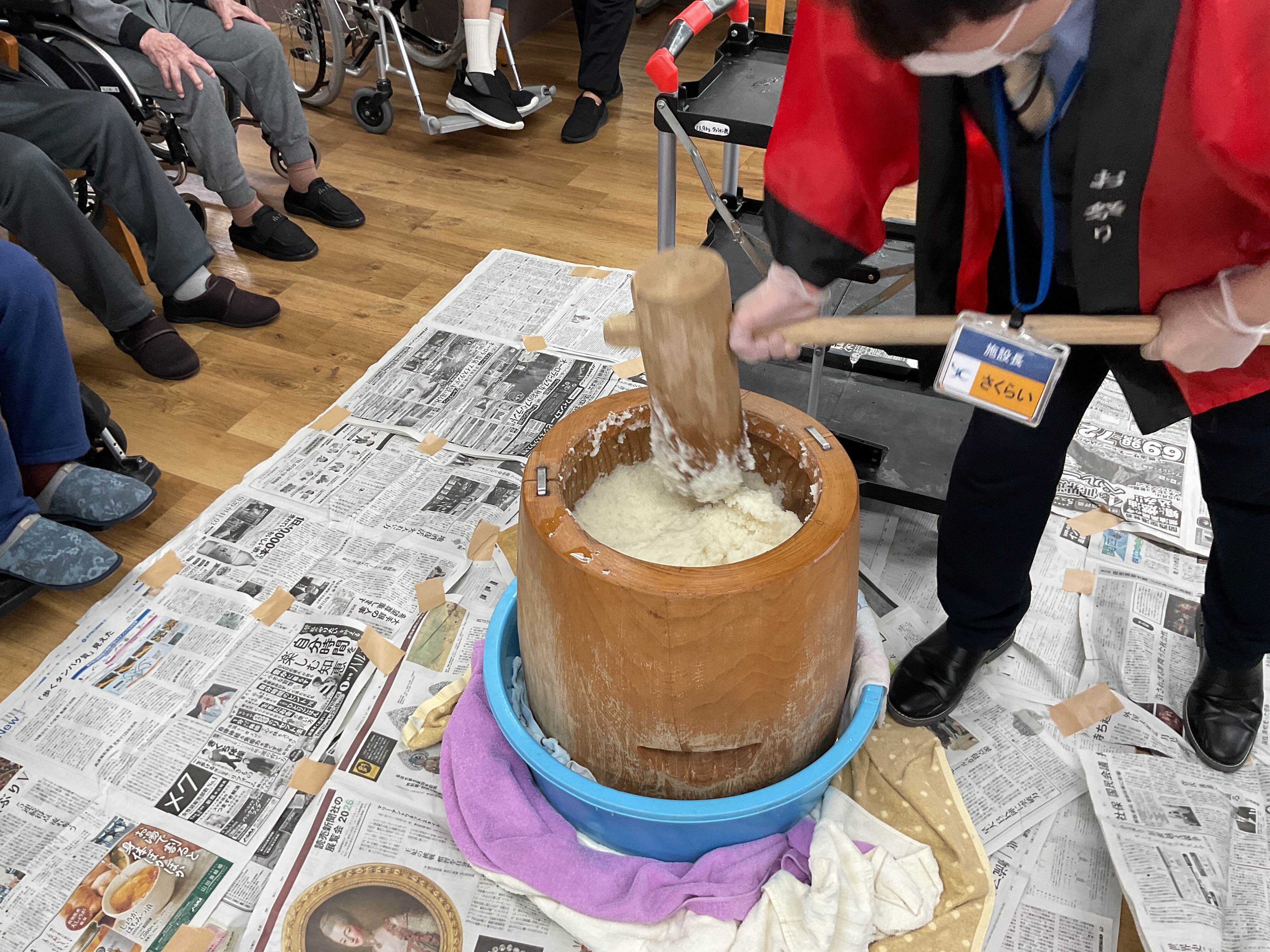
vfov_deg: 48.2
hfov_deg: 61.7
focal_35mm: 29
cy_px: 476
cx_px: 635
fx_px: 1064
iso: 64
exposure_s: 1/50
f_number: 1.8
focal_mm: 3
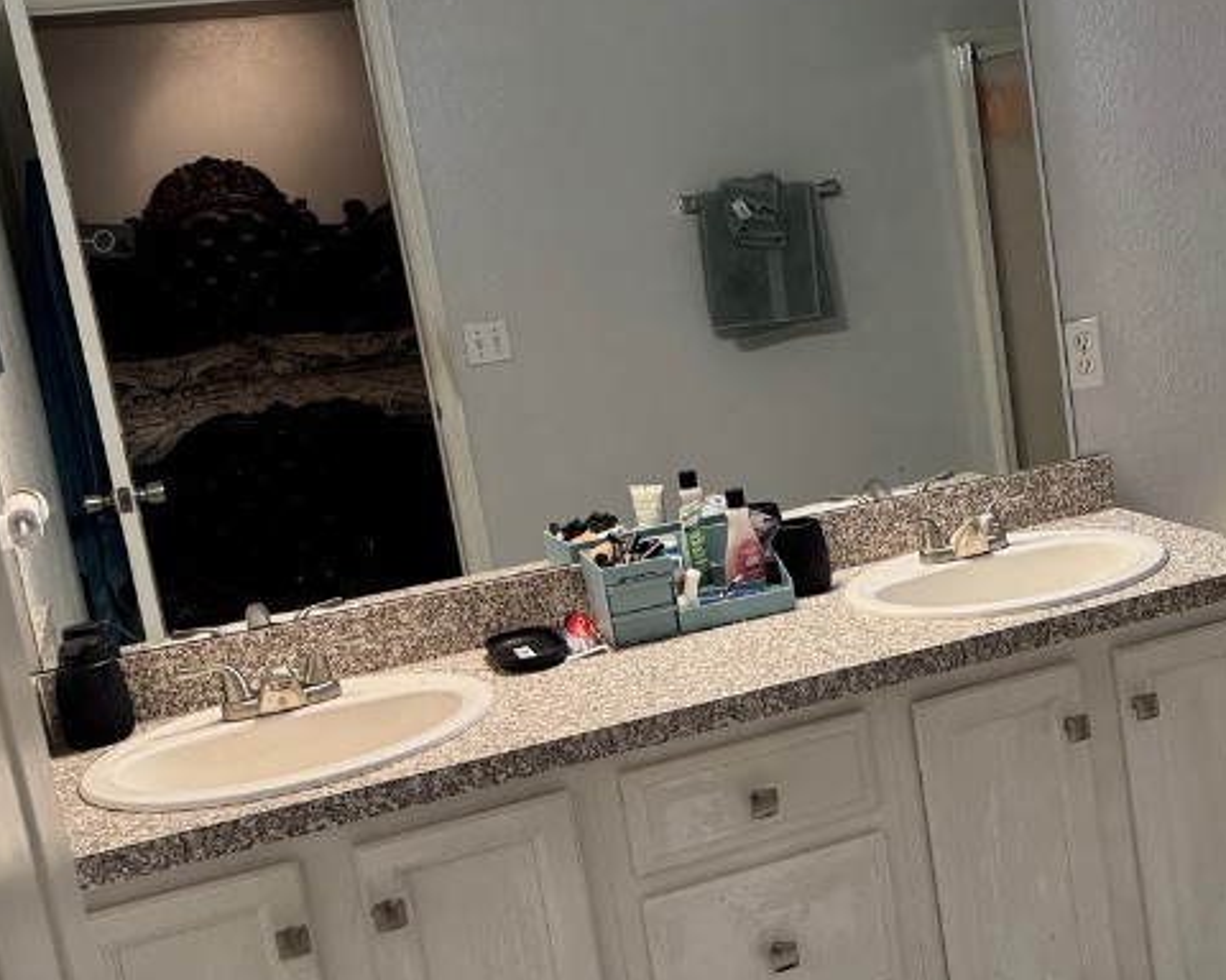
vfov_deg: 30.2
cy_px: 475
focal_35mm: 50
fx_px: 1814
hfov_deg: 35.7
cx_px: 1034
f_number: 1.78
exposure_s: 1/120
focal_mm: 6.76
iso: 200
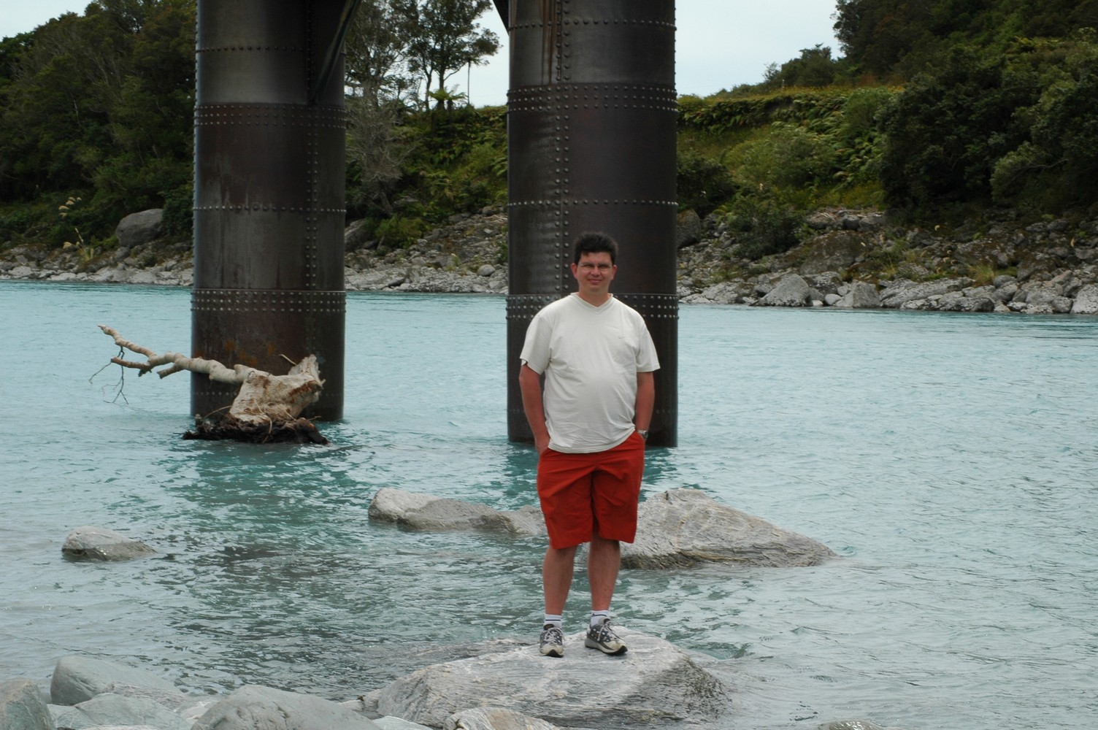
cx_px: 549
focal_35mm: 108
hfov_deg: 18.9
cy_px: 365
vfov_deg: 12.7
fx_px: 3291
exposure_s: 1/125
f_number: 16
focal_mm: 72
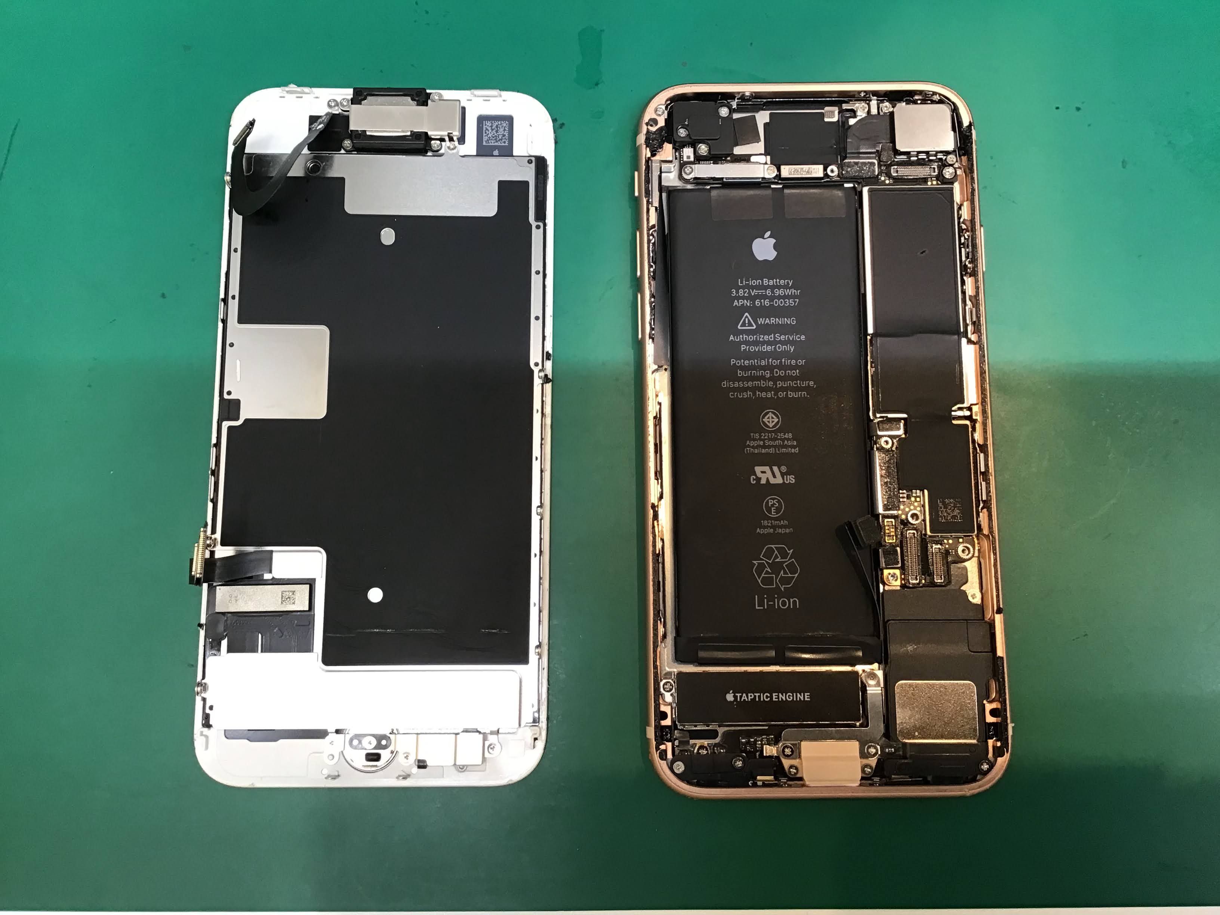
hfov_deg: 58.4
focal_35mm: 31
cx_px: 610
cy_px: 458
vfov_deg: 45.4
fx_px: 1093
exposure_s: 1/33
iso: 100
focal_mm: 3.3
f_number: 2.4
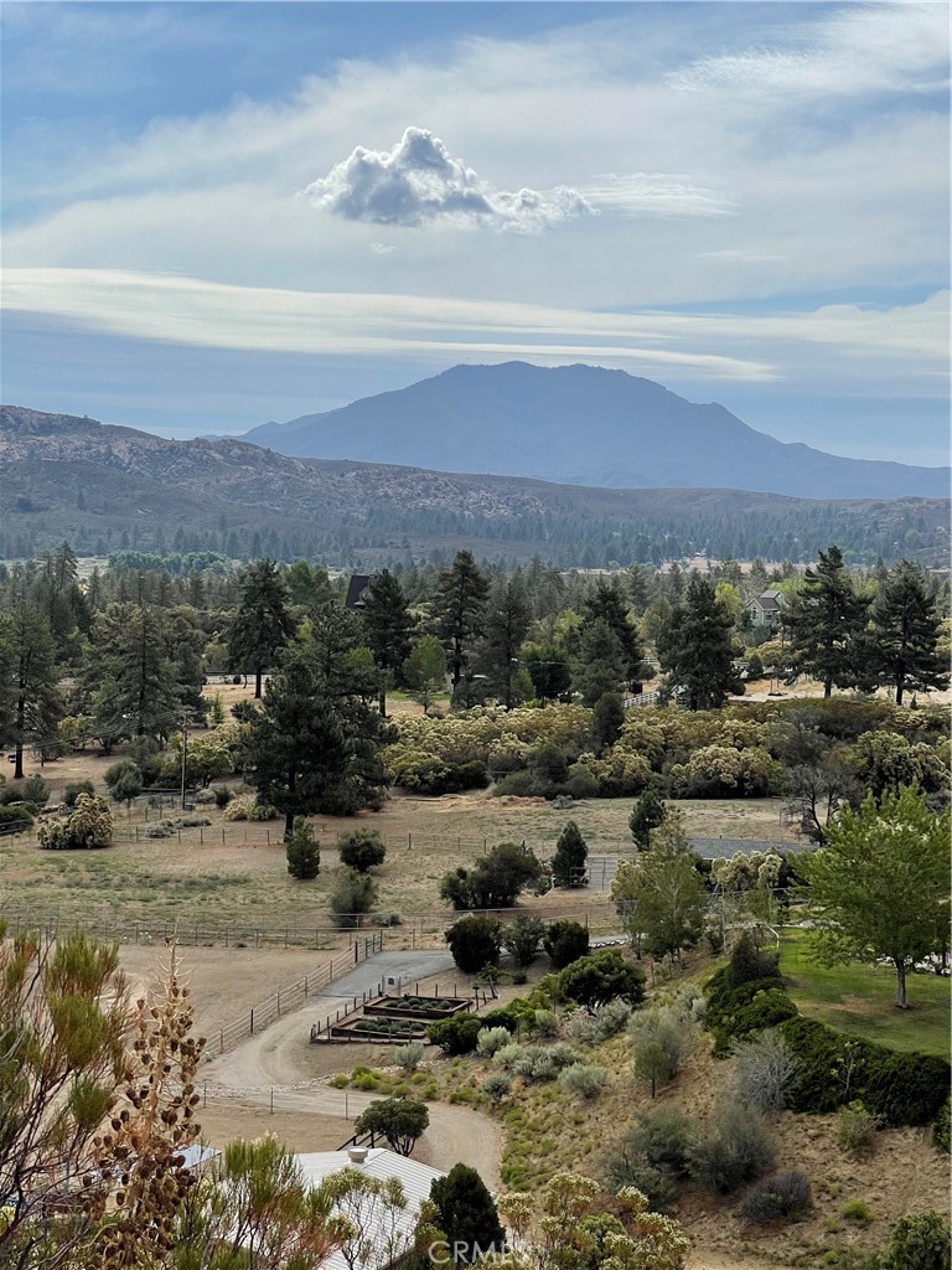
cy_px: 635
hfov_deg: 22.9
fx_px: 2347
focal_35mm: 64
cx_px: 476
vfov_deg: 30.3
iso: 20
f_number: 2.2
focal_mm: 7.5
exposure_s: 1/2950
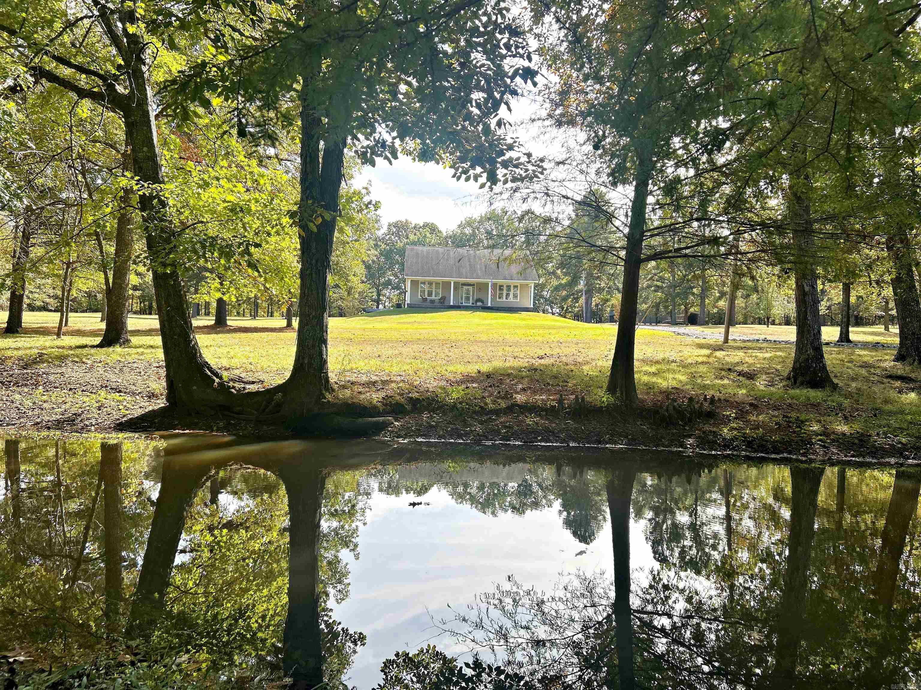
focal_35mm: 26
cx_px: 460
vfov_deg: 53.1
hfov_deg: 67.3
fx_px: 692
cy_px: 345
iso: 50
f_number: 1.5
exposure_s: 1/1048
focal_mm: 5.7
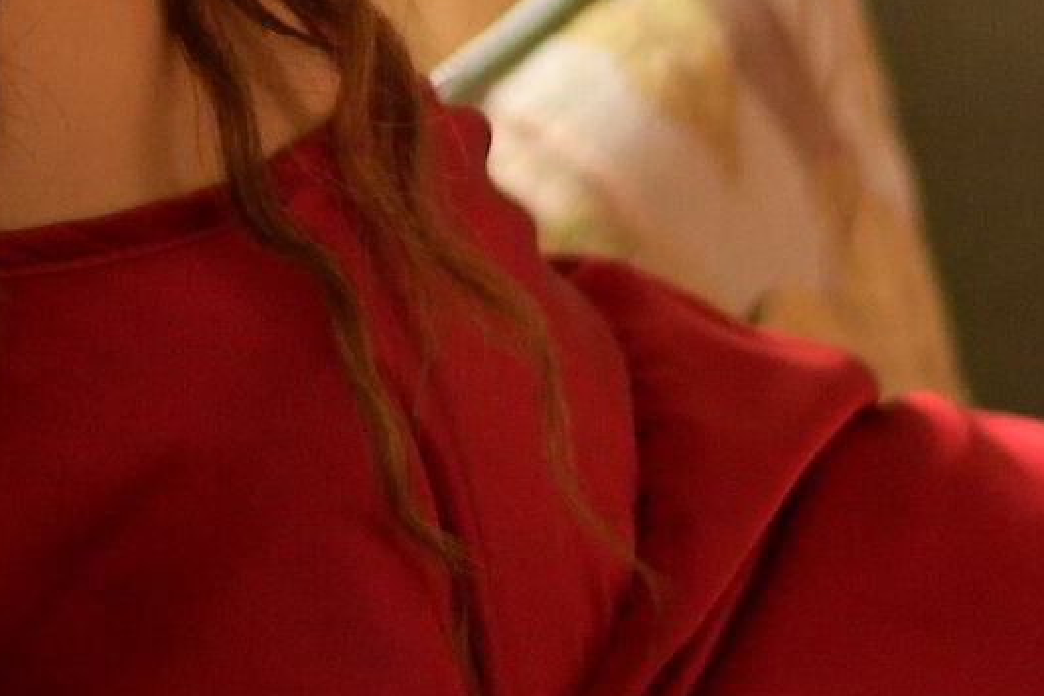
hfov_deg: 6.0
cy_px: -136
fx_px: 9862
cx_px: -685
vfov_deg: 4.0
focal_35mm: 340
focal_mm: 50
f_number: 1.8
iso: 1100
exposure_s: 1/125
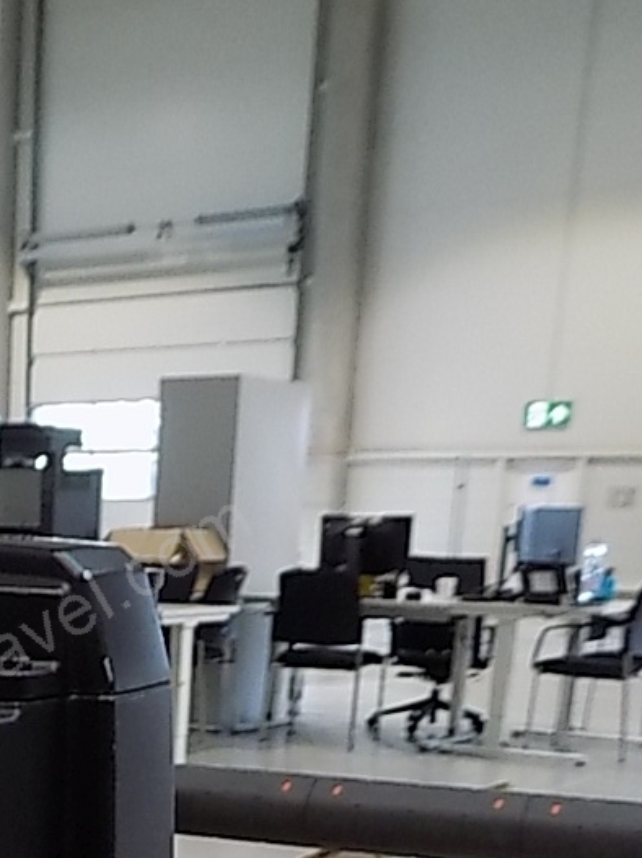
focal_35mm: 70
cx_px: -222
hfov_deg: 19.2
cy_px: 1057
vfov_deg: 24.8
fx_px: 1732
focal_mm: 4
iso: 180
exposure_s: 1/30
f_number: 3.1
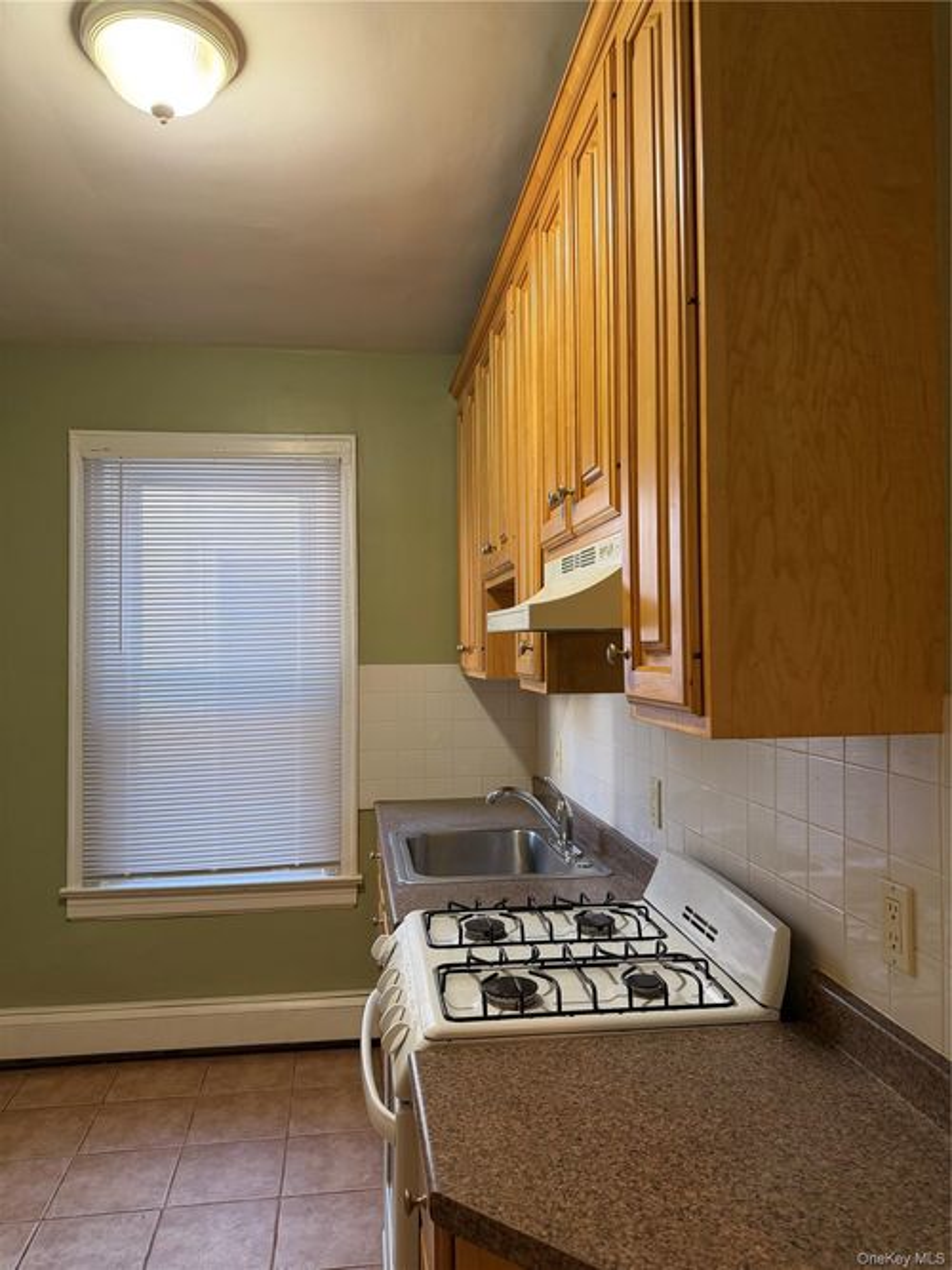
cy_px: 635
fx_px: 880
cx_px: 476
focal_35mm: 24
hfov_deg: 56.8
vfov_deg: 71.6
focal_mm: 6.76
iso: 200
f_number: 1.78
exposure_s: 1/60
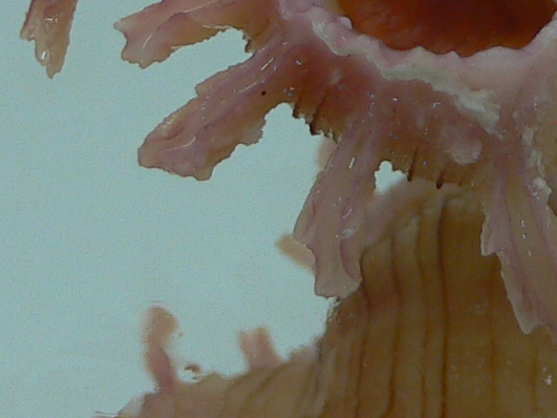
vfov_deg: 11.0
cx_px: 436
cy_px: -34
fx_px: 2140
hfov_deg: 14.8
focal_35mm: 133
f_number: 2.8
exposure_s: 1/60
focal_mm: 4.6
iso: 80
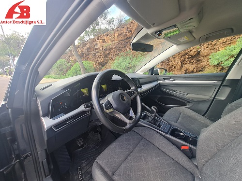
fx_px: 91
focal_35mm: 13
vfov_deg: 89.9
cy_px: 90
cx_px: 121
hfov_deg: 106.2
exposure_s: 1/174
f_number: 2.2
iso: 64
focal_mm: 2.2
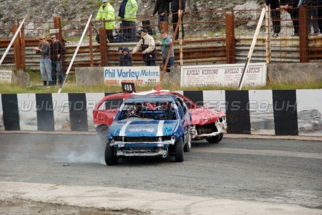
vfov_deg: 9.6
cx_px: 161
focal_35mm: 142
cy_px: 108
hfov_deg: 14.4
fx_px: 1274
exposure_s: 1/640
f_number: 5.6
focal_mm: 95
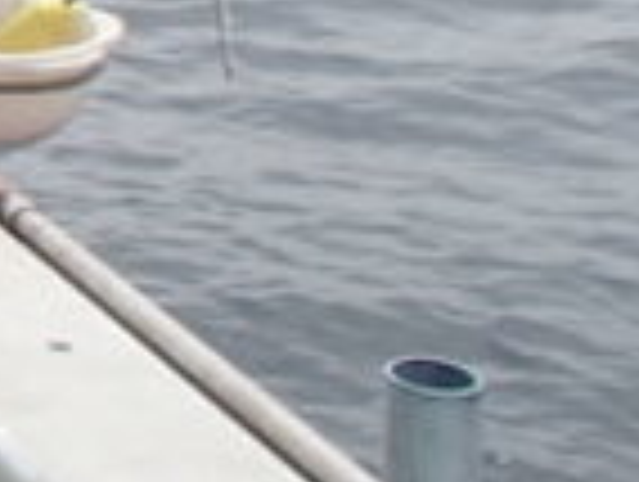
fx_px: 2330
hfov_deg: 13.2
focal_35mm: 126
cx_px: -684
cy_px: -293
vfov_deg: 11.2
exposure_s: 1/125
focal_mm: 5
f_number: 11
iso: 100
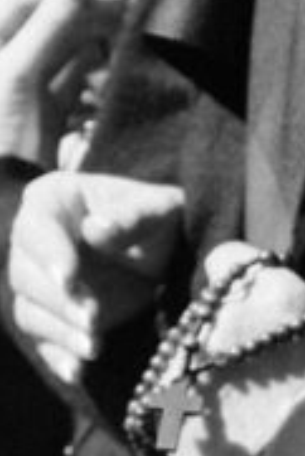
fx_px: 3006
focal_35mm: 237
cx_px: 672
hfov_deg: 5.6
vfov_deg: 8.7
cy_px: 204
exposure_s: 1/680
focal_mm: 27.7
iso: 640
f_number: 5.6
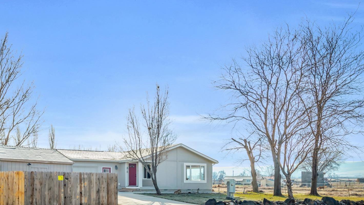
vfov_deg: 33.7
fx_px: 338
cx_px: 79
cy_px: 109
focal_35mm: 35
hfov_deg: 53.3
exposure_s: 1/250
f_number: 11
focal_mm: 19
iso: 320
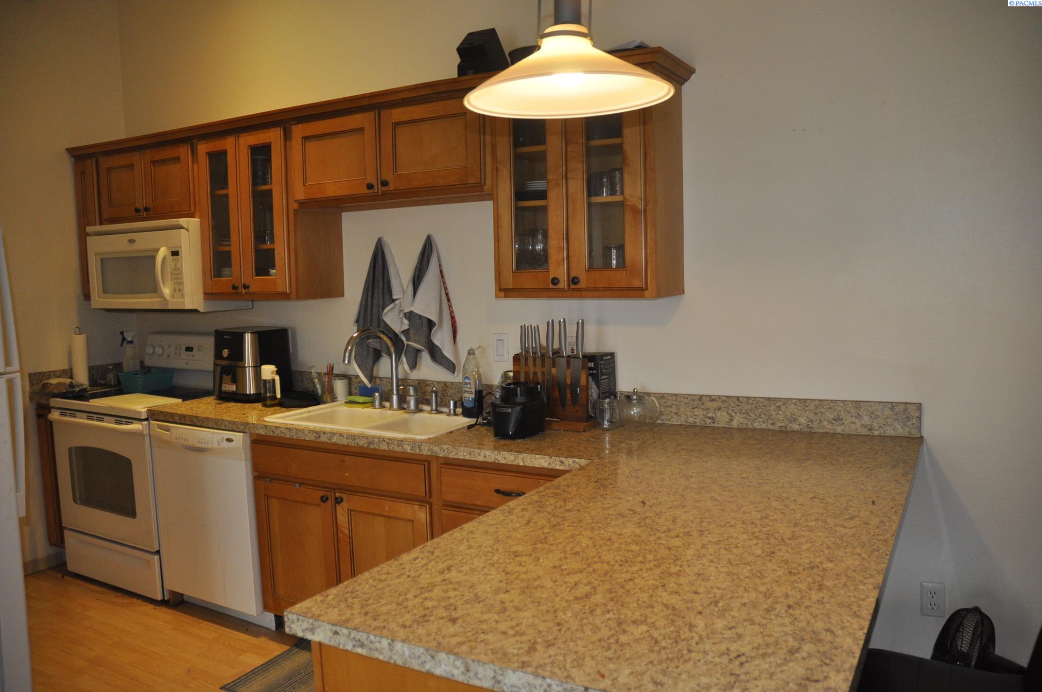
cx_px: 521
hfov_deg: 67.4
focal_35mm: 27
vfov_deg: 47.8
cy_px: 346
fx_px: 781
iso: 720
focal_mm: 18
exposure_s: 1/125
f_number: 3.5
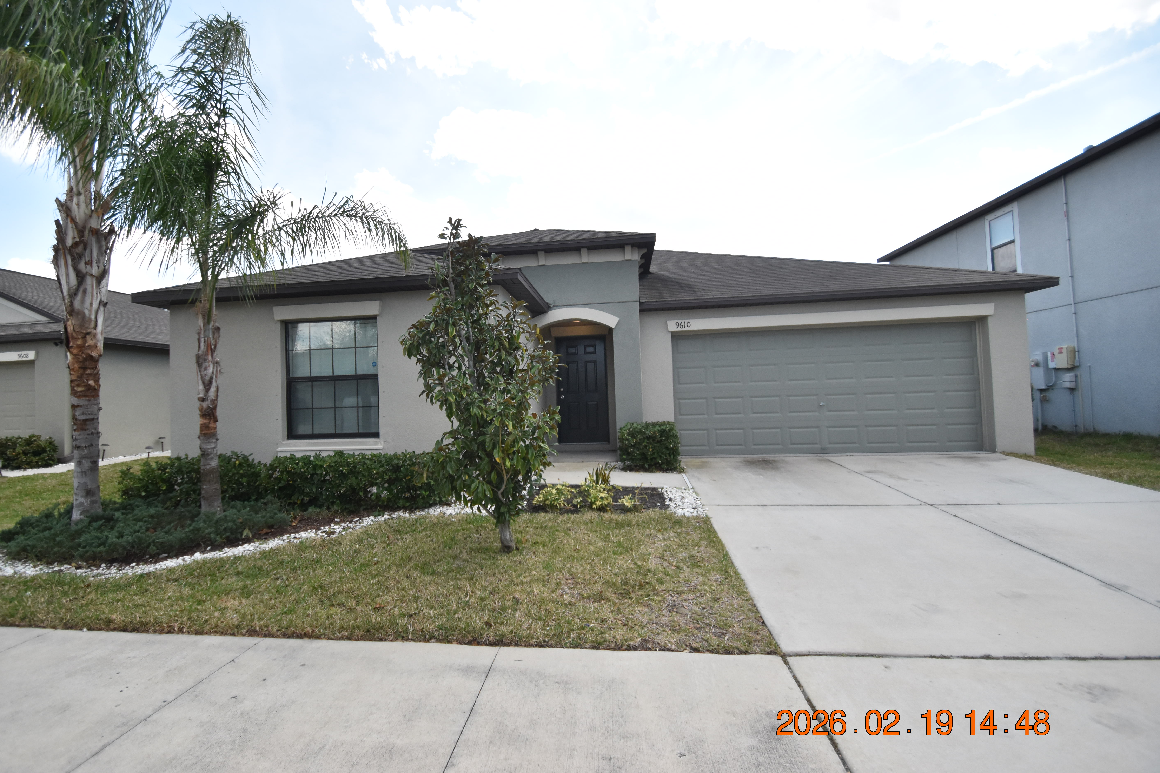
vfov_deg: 73.7
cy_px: 373
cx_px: 549
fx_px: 516
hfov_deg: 96.6
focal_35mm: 16
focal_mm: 10
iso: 800
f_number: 3.5
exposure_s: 1/4000
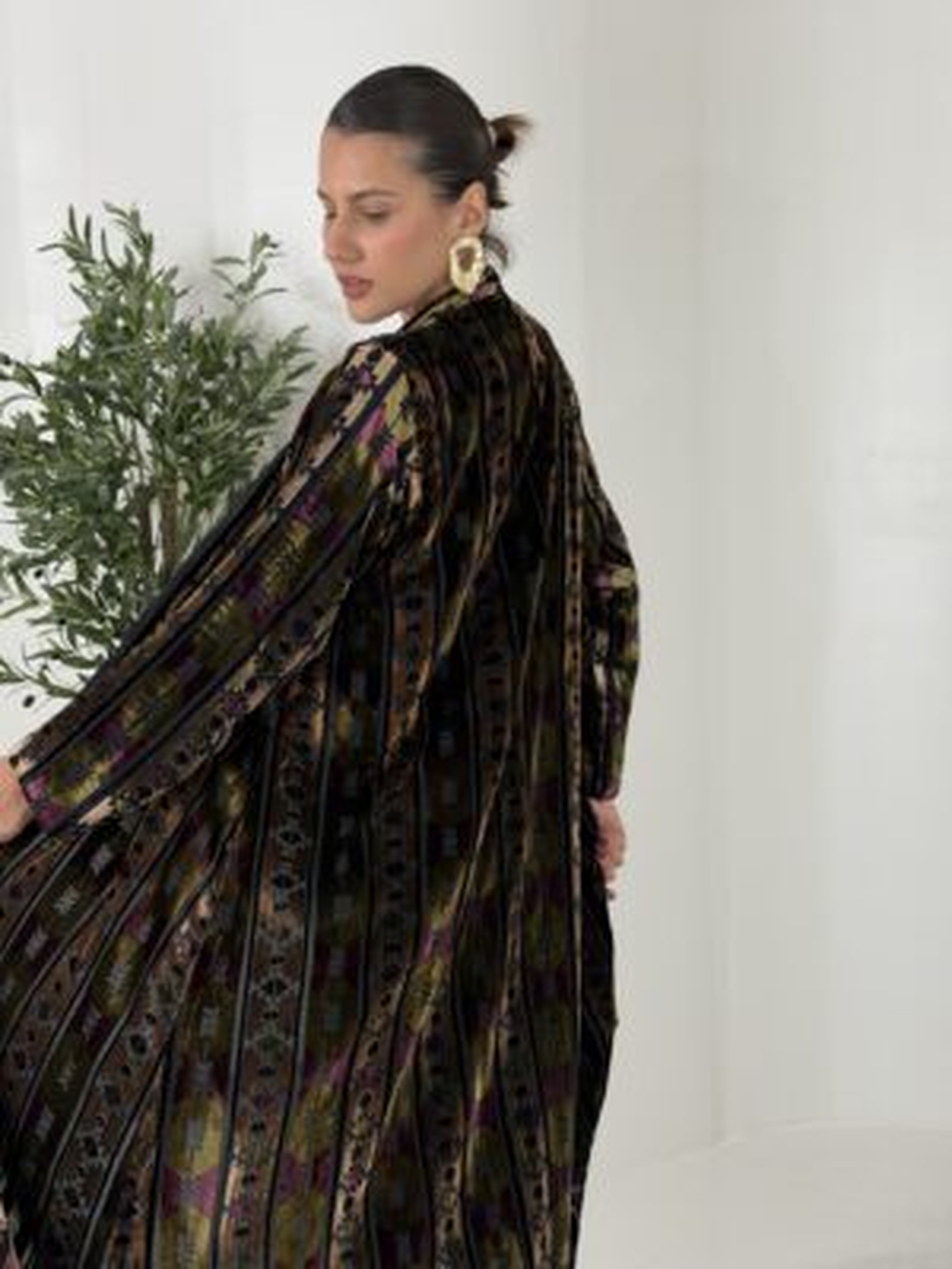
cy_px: 634
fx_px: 1760
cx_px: 476
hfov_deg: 30.3
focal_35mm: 48
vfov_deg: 39.7
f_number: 1.78
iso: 64
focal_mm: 6.76
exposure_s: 1/364
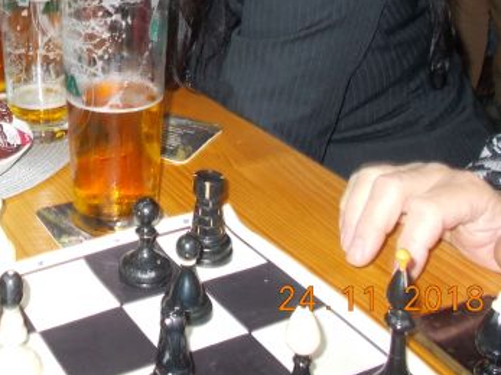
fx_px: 868
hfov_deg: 31.3
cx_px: 91
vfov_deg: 23.0
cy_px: -33
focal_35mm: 60
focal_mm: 4.6
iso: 200
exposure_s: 1/25
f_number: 3.2
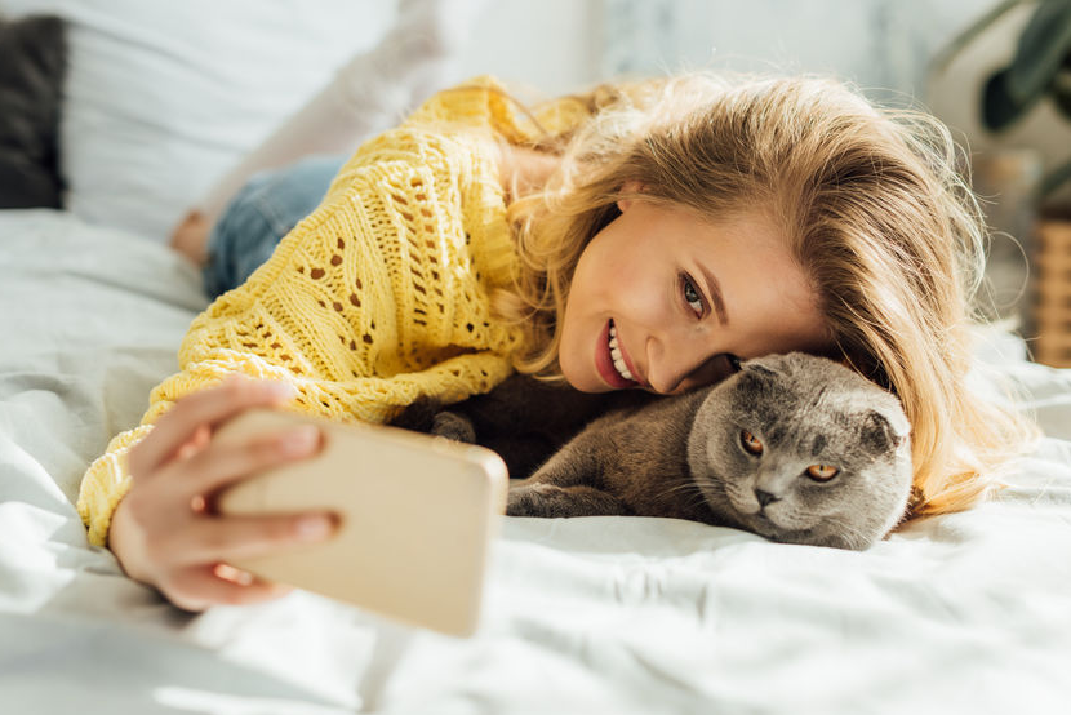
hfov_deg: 38.9
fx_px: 1518
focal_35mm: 51
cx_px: 540
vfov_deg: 26.5
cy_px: 353
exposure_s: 1/320
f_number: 2.8
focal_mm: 50
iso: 125
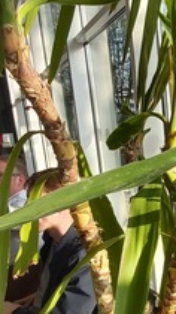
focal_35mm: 34
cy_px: 184
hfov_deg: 31.3
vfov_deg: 57.7
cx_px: 186
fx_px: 282
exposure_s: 1/330
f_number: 2.2
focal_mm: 1.42
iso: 40
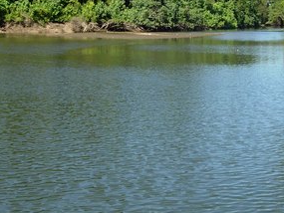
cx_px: 153
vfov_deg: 18.3
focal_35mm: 80
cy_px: 39
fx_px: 657
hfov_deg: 24.4
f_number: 4.8
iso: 79
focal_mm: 7.8
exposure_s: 1/497
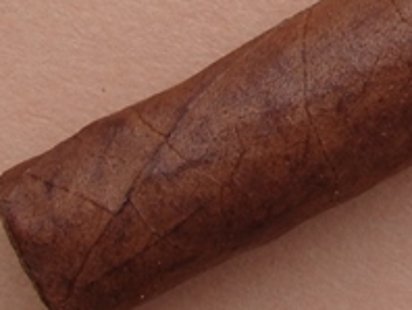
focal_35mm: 242
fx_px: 2884
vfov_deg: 6.1
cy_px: -129
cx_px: 712
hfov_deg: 7.9
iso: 125
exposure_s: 1/8
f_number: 4.2
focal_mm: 10.8
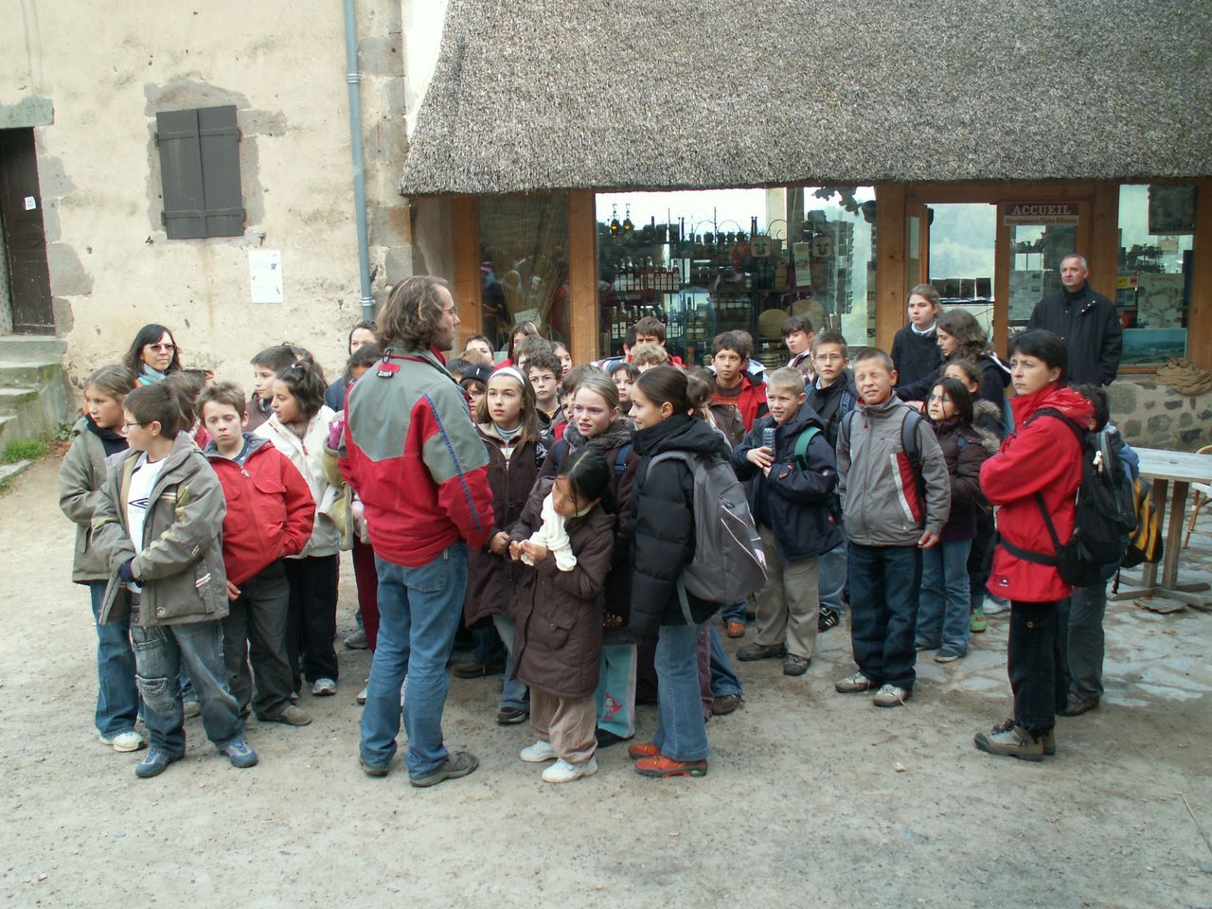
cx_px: 606
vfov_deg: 40.7
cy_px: 454
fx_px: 1225
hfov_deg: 52.6
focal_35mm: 35
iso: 50
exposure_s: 1/50
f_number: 2.8
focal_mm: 5.86
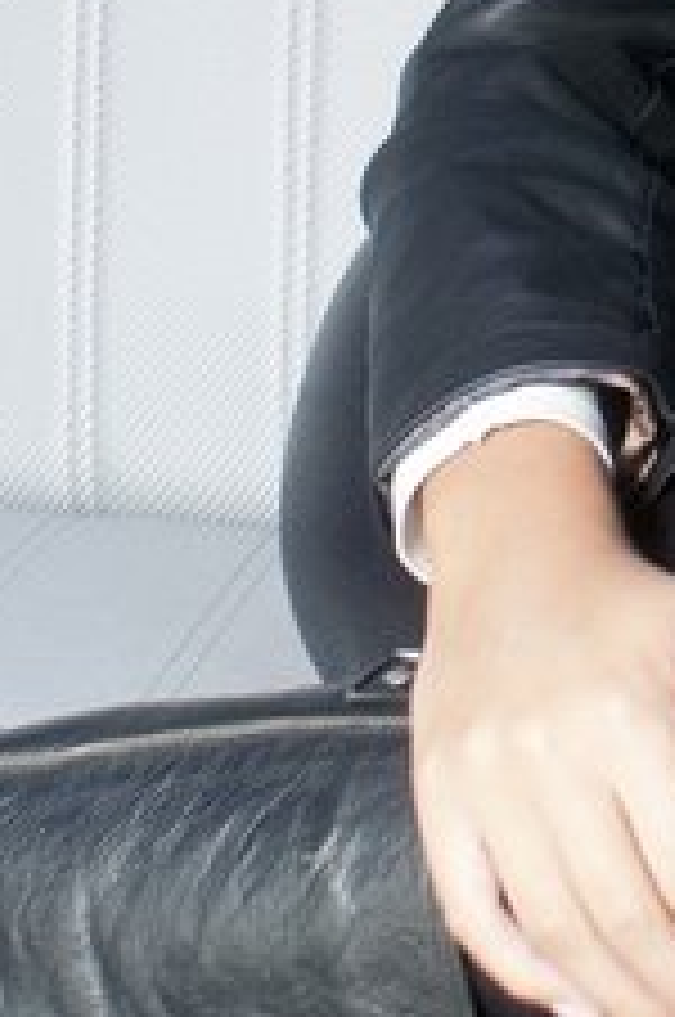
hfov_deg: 11.6
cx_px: 1148
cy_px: -290
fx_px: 3103
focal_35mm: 110
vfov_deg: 17.5
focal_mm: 20
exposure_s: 1/100
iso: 640
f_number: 4
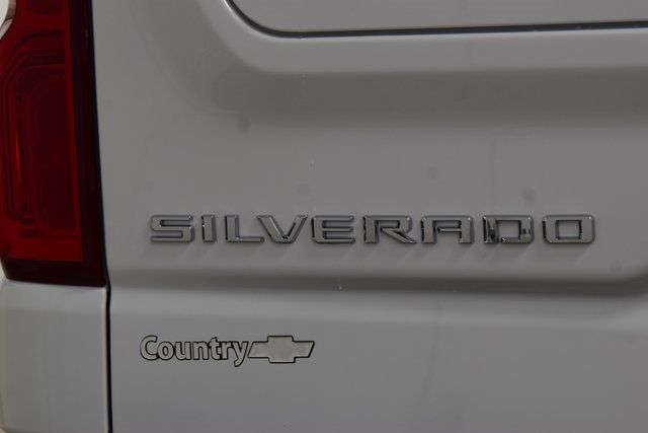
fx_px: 1890
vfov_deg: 13.0
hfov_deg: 19.5
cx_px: 324
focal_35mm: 105
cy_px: 216
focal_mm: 70
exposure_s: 1/30
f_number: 7.1
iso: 560
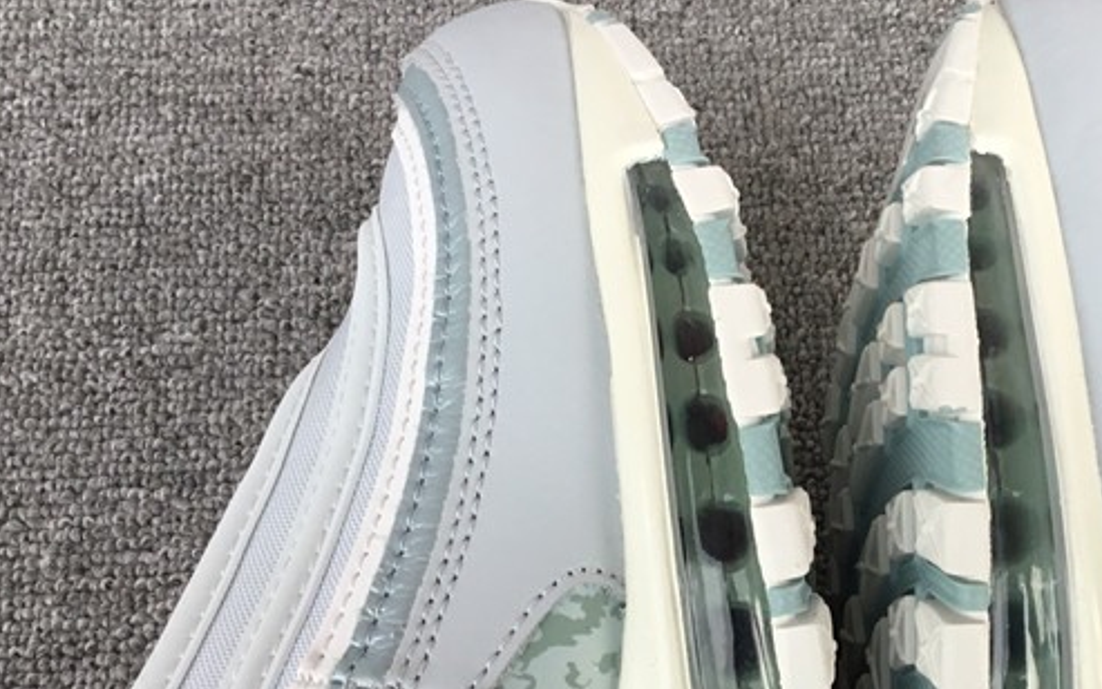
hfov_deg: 33.3
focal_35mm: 60
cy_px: 518
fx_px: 1802
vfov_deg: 21.4
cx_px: 838
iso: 32
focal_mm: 3.3
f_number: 2.4
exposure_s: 1/100
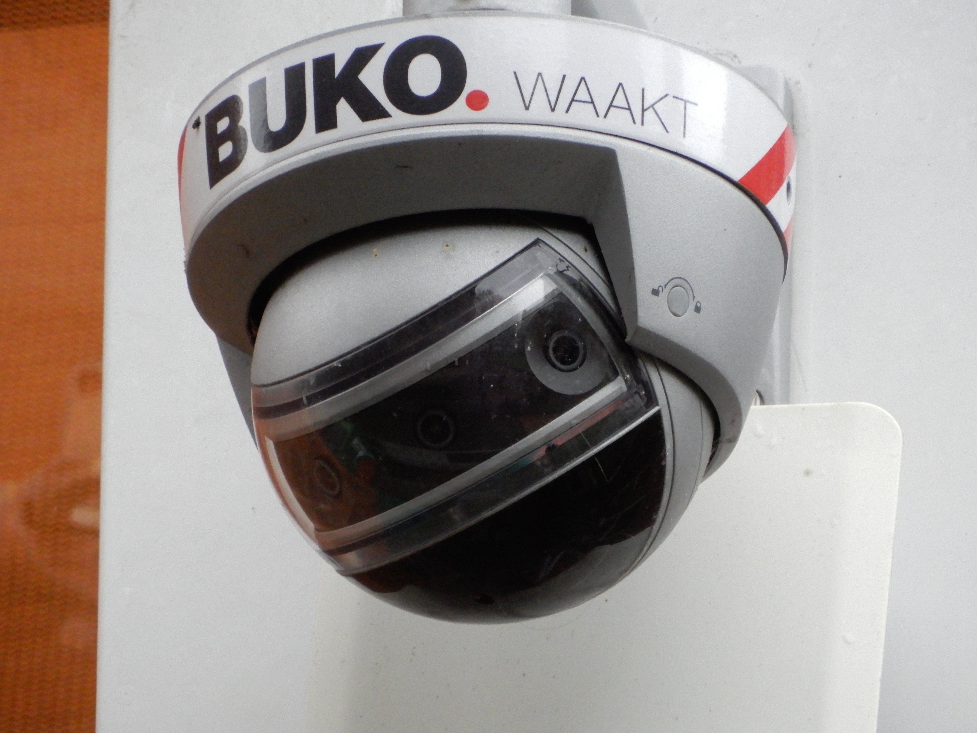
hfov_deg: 2.4
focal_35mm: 840
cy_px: 366
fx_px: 23708
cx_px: 488
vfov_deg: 1.8
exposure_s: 1/60
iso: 640
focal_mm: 151
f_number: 6.9
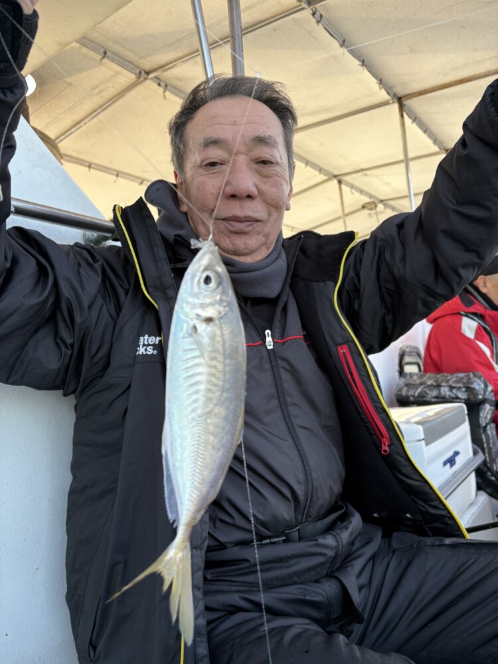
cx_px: 249
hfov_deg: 53.1
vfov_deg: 67.3
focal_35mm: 26
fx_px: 499
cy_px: 332
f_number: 1.6
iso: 40
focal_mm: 5.96
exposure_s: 1/296
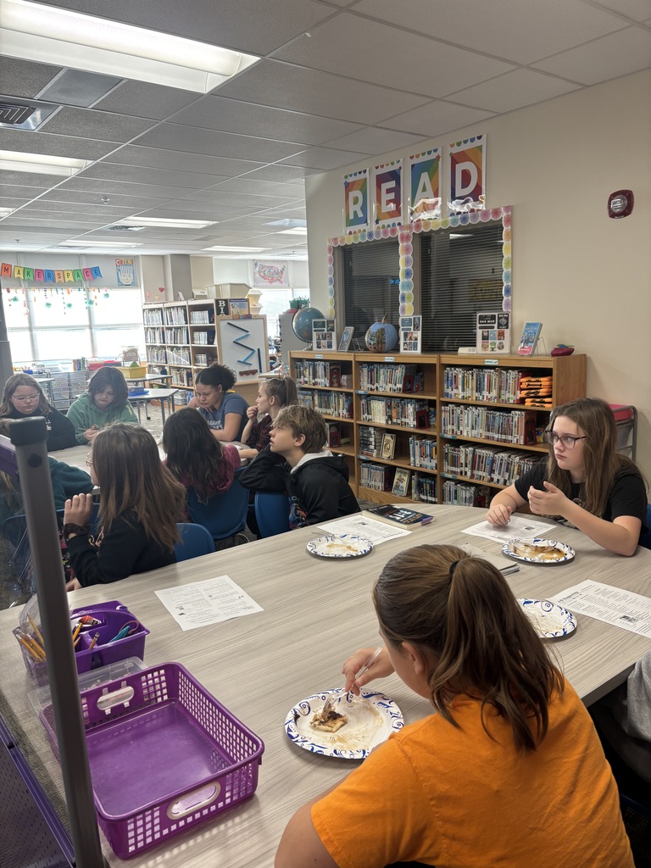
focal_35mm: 26
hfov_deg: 53.1
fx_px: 652
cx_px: 326
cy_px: 434
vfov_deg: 67.3
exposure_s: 1/60
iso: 100
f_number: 1.6
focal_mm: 5.96
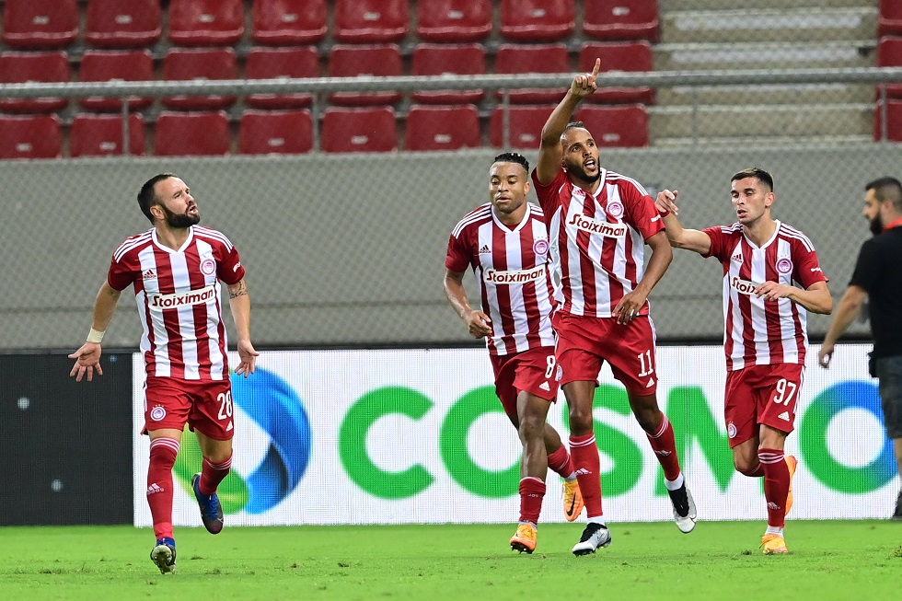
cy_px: 300
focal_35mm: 400
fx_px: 10020
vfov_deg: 3.4
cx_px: 451
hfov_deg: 5.2
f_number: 3.2
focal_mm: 400
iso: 3200
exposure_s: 1/1000
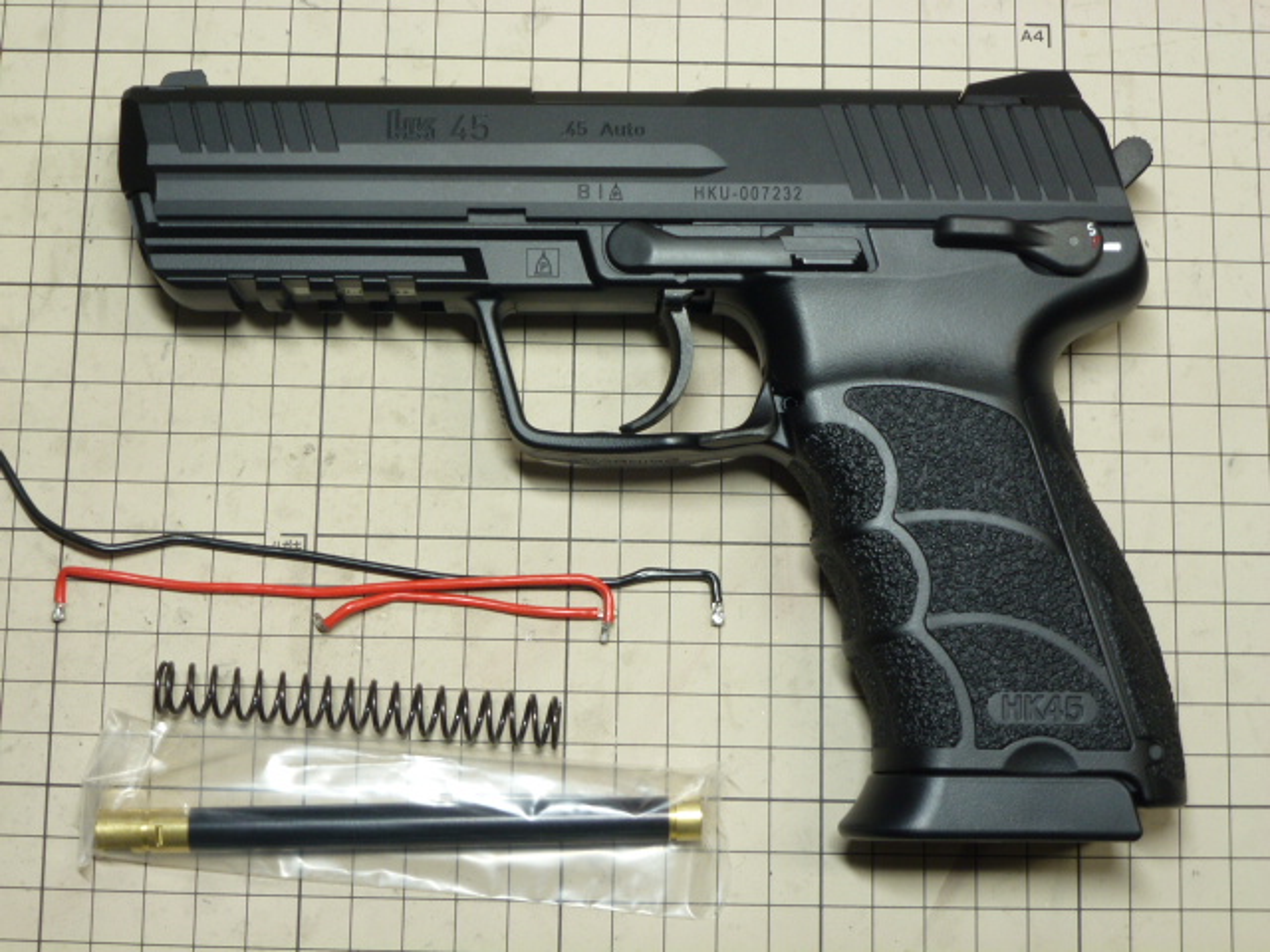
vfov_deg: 25.7
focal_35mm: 57
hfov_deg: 33.8
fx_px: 2091
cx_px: 635
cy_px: 476
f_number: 4.4
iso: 100
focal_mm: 10.1
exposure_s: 1/15
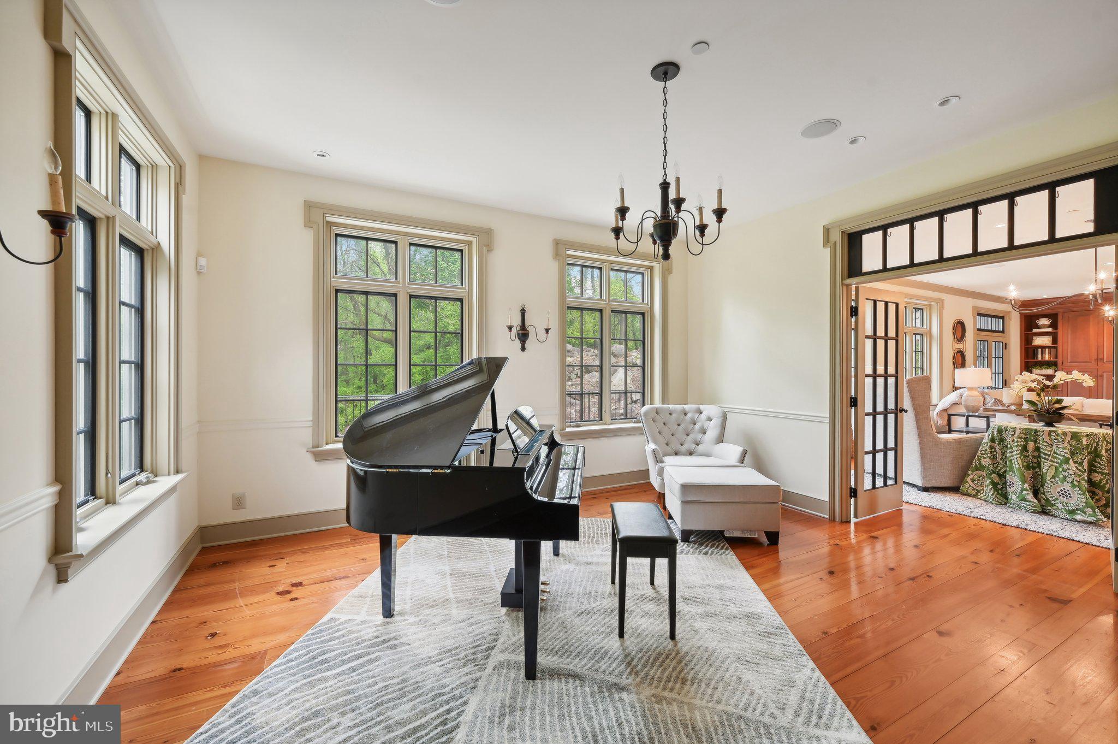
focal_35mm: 14
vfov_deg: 81.1
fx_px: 434
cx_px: 559
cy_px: 372
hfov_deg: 104.3
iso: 400
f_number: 8
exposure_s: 1/15
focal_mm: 14
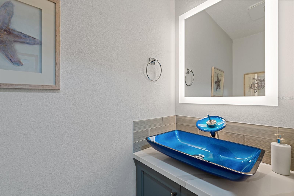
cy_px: 98
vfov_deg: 73.7
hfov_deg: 96.7
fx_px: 131
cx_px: 147
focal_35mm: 16
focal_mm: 16
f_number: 9
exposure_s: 1/1.67
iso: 100
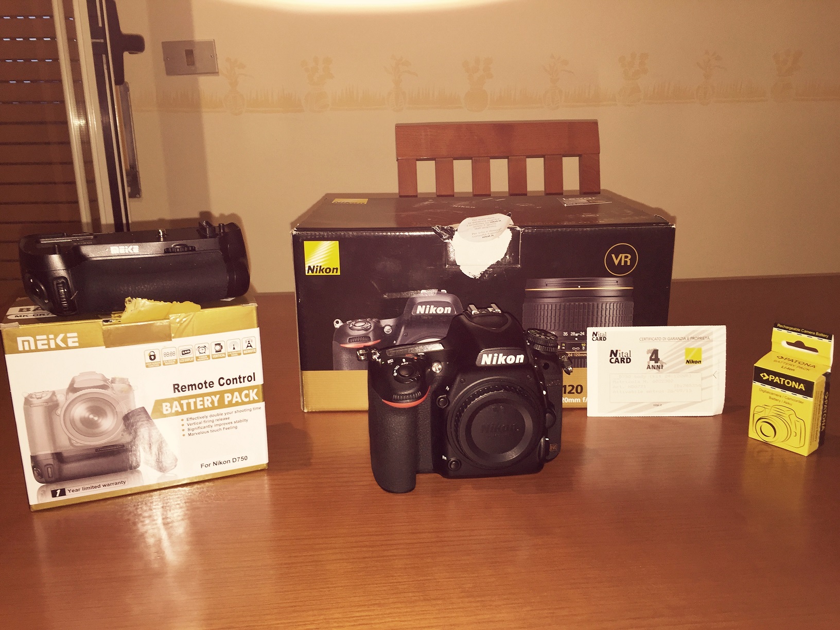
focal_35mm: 29
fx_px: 704
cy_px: 315
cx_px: 420
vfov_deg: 48.2
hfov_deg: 61.7
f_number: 2.2
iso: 40
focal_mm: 4.15
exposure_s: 1/20
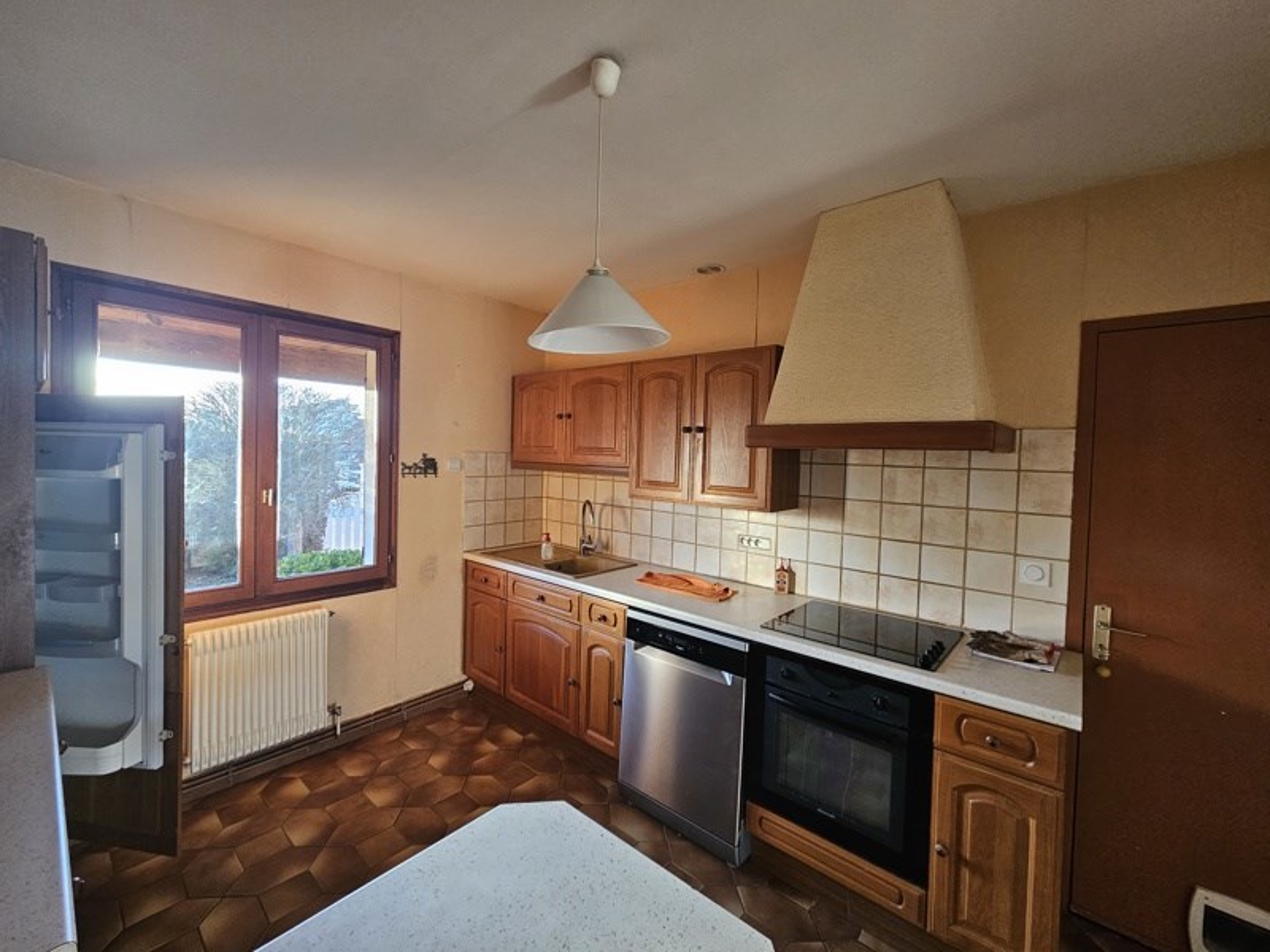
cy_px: 476
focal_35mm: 13
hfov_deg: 106.2
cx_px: 635
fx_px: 477
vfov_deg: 89.9
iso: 250
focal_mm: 2.2
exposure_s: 1/100
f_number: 2.2
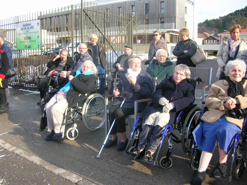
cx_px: 124
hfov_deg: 52.6
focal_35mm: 35
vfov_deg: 40.7
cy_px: 92
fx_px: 250
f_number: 2.8
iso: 50
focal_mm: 5.8
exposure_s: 1/273
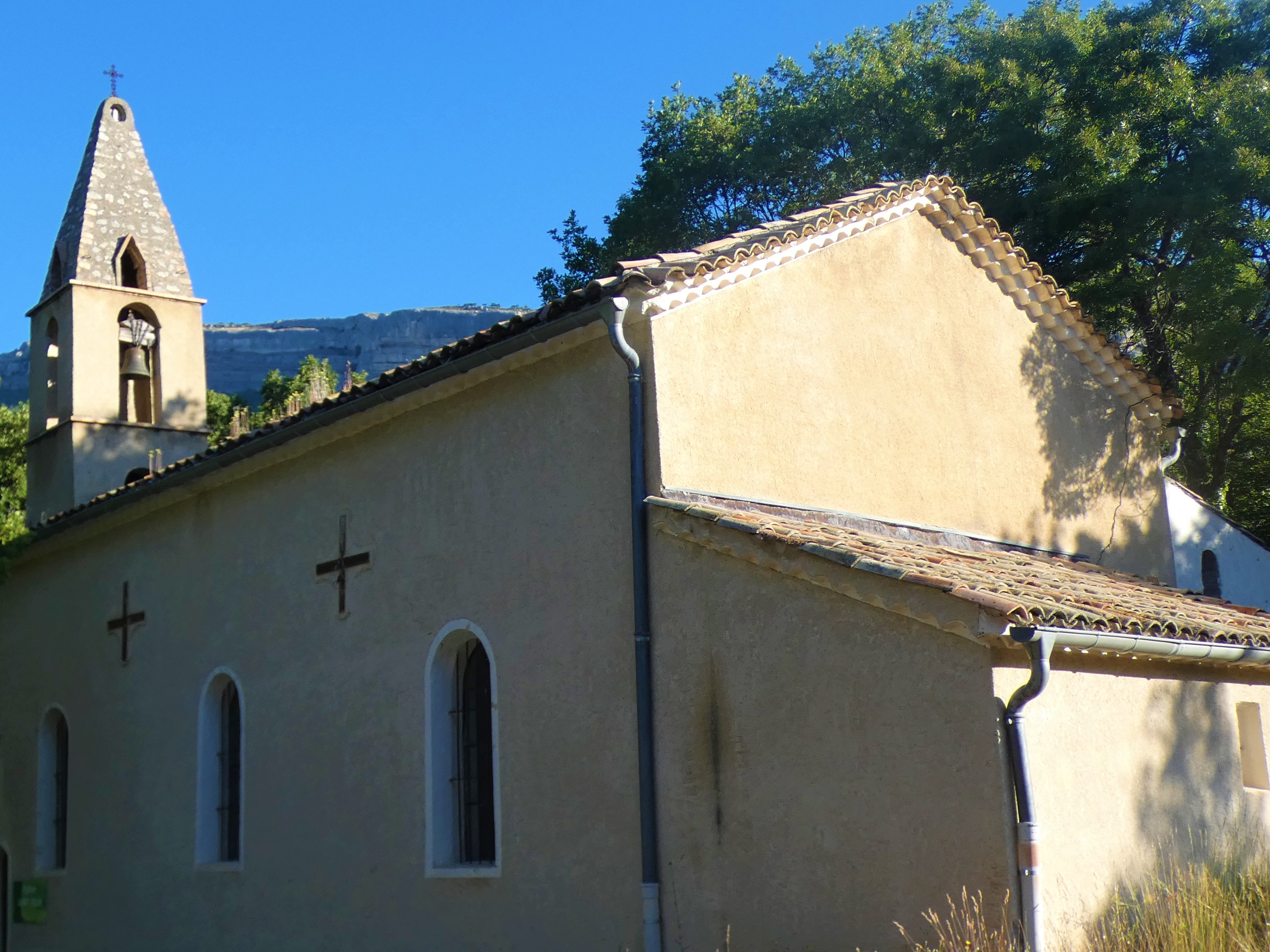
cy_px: 444
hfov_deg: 44.7
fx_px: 1541
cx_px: 542
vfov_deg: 34.3
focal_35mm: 42
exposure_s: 1/500
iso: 80
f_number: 3.3
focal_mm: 5.3
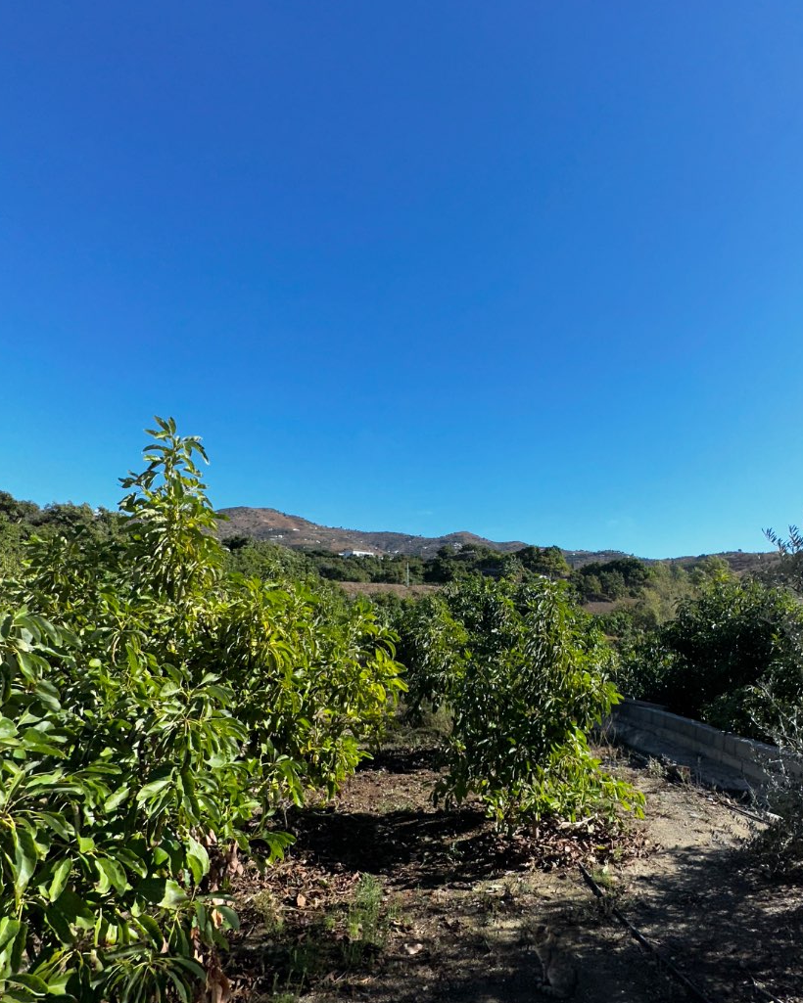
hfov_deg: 67.3
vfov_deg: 79.5
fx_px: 594
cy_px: 601
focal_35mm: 20
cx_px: 490
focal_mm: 2.22
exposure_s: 1/2174
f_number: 2.2
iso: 32
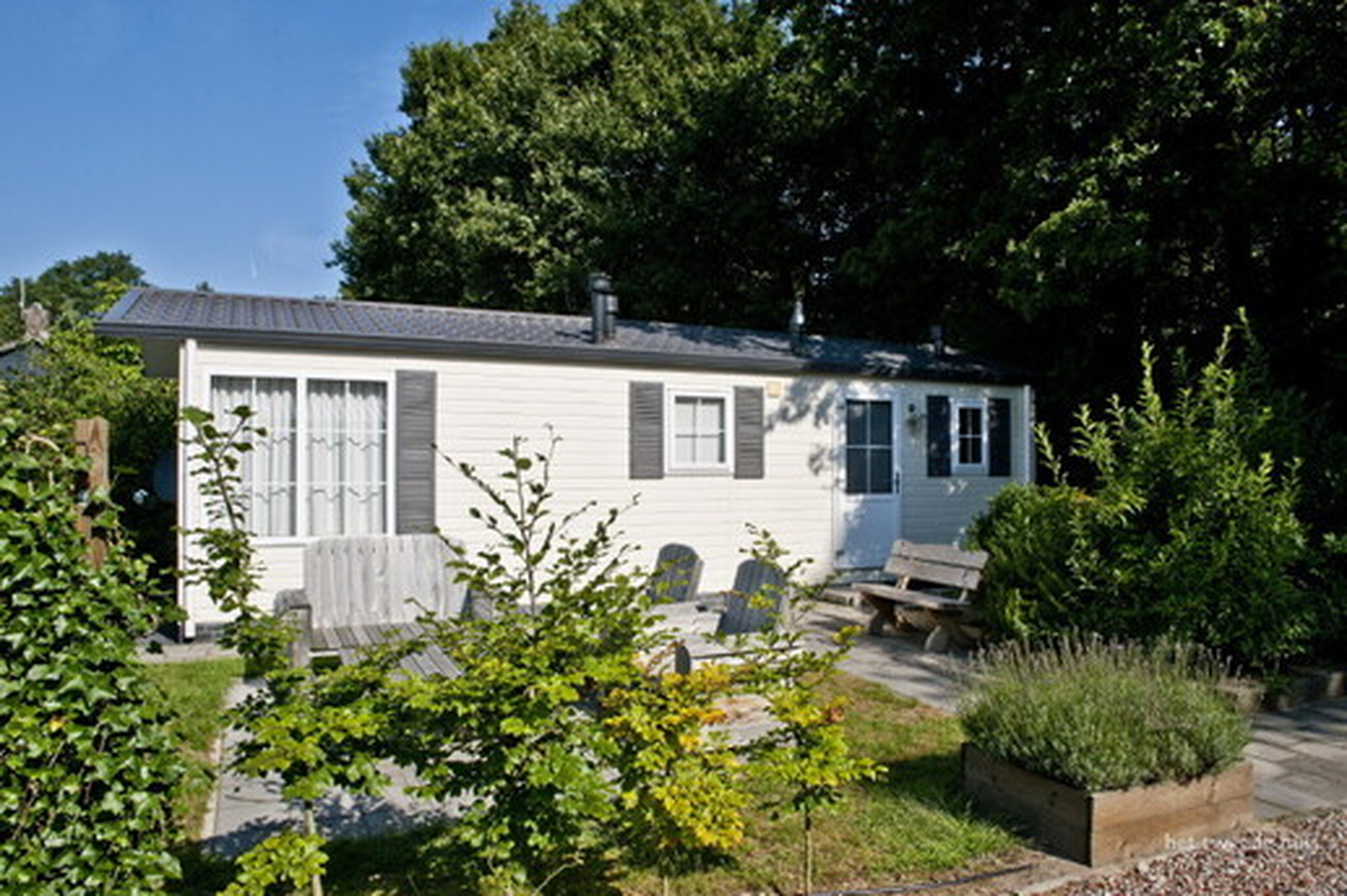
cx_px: 674
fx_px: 897
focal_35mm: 24
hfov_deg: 73.8
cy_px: 448
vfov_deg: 53.1
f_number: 13
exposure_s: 1/640
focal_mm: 24
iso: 200
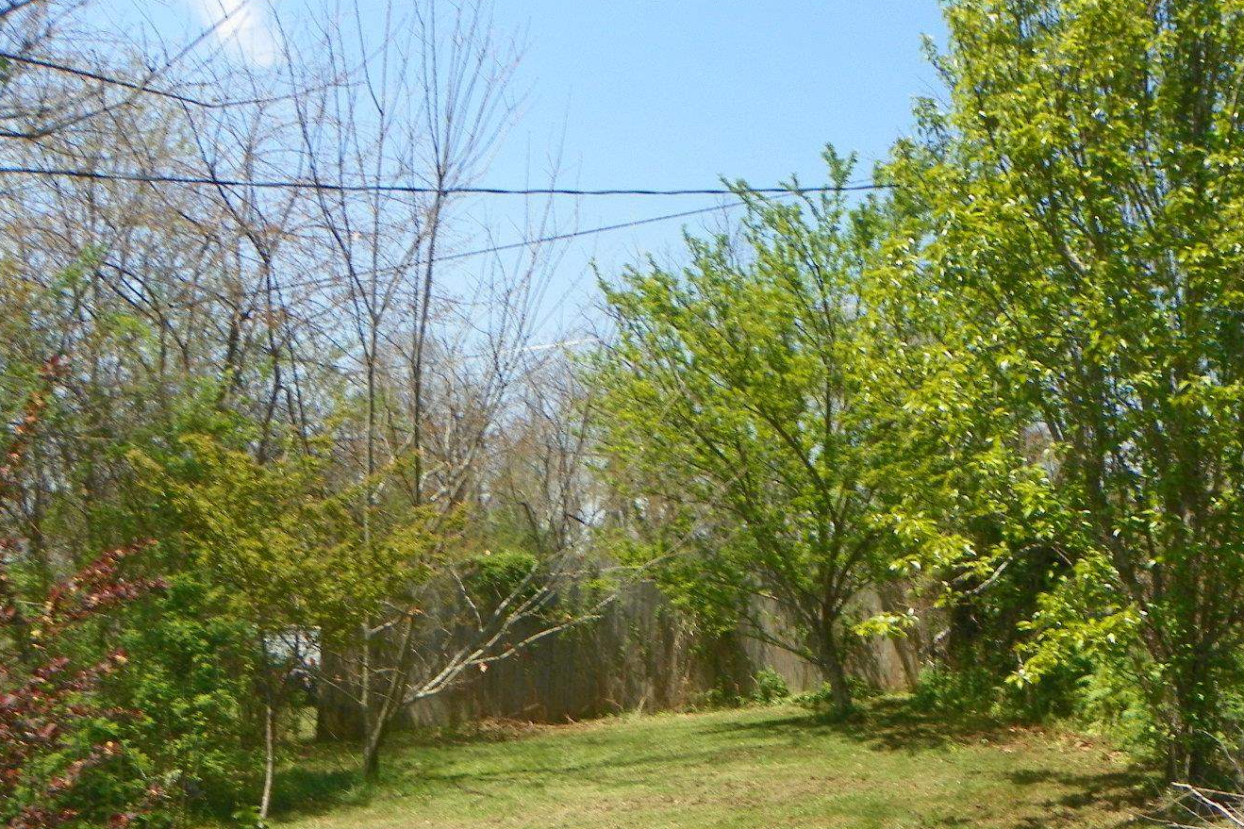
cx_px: 871
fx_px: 1451
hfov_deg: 45.4
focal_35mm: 42
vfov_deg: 30.7
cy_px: 716
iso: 64
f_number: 5
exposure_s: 1/250
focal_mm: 4.6
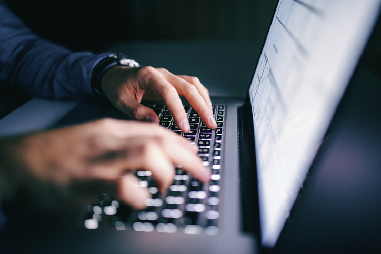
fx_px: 370
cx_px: 190
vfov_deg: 37.9
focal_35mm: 35
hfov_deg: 54.4
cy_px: 127
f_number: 1.4
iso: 800
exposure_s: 1/100
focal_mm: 35
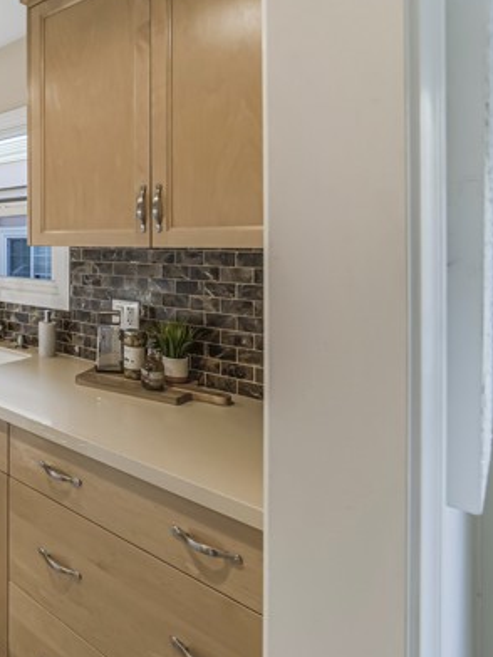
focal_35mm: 22
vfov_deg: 76.3
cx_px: -20
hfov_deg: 48.1
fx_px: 418
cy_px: 309
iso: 160
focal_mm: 14
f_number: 8
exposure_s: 1/15
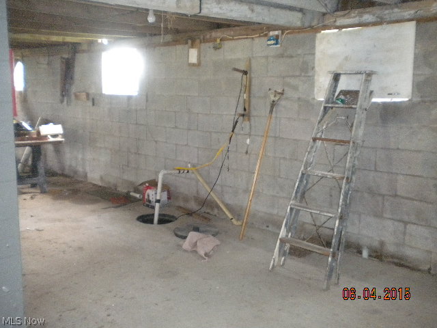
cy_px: 164
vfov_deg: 40.7
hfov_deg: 52.6
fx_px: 442
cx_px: 218
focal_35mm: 35
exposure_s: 1/30
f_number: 3.1
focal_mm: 6.3
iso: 800
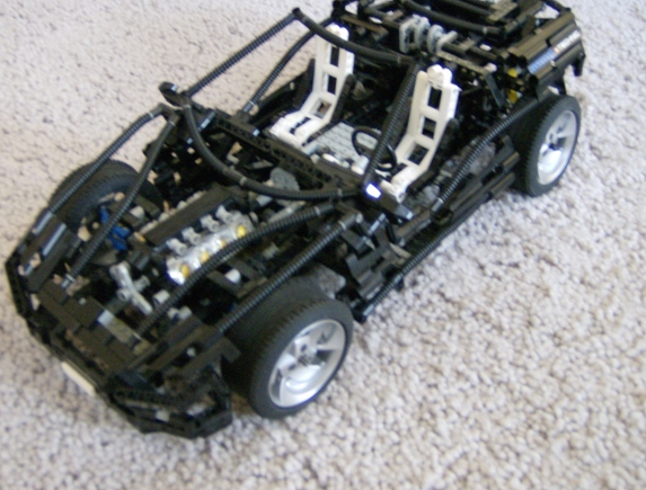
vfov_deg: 33.1
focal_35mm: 44
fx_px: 825
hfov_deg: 42.8
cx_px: 311
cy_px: 228
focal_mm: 6
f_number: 2.8
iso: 200
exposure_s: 1/13.7
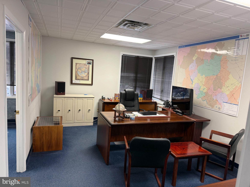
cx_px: 125
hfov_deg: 71.6
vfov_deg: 56.8
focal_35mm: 24
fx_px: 173
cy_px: 94
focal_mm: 6.76
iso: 160
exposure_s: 1/60
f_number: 1.78
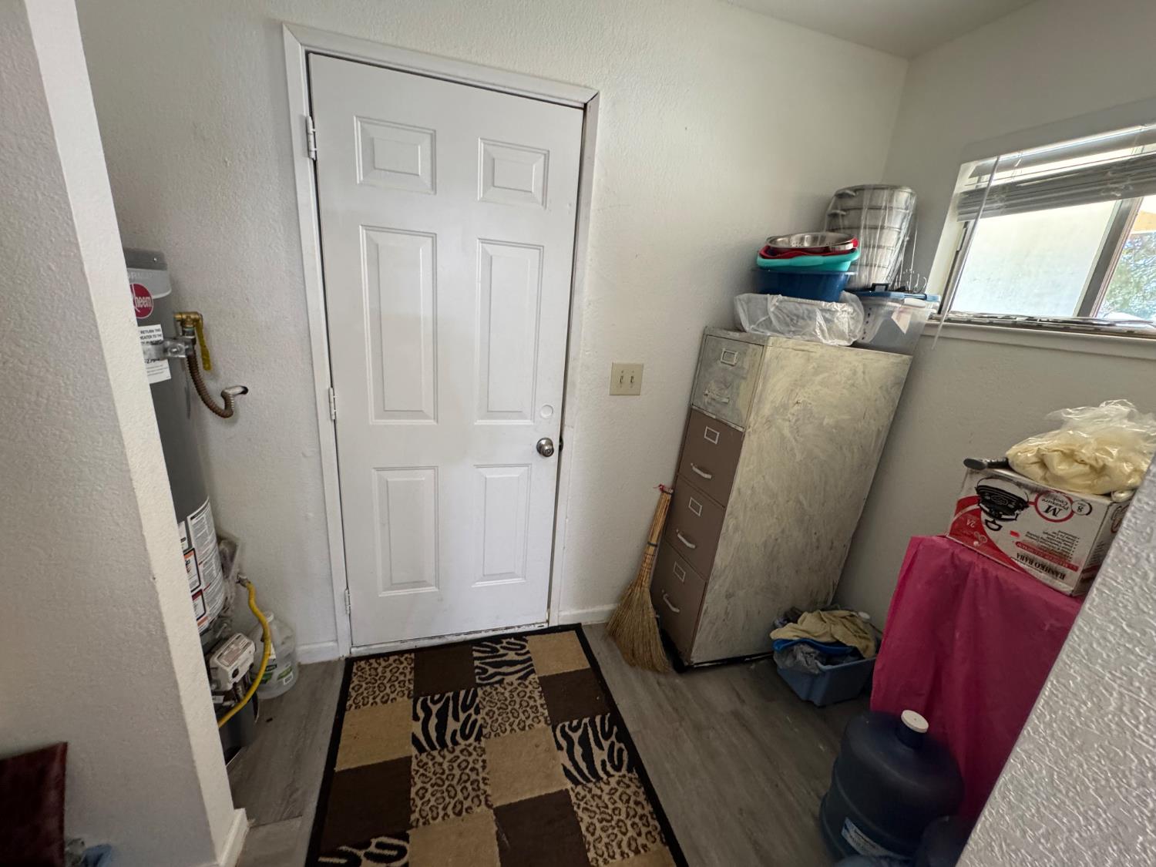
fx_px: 468
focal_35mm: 14
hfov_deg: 102.1
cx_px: 578
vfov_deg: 85.7
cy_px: 434
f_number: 2.2
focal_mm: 2.22
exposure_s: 1/60
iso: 320
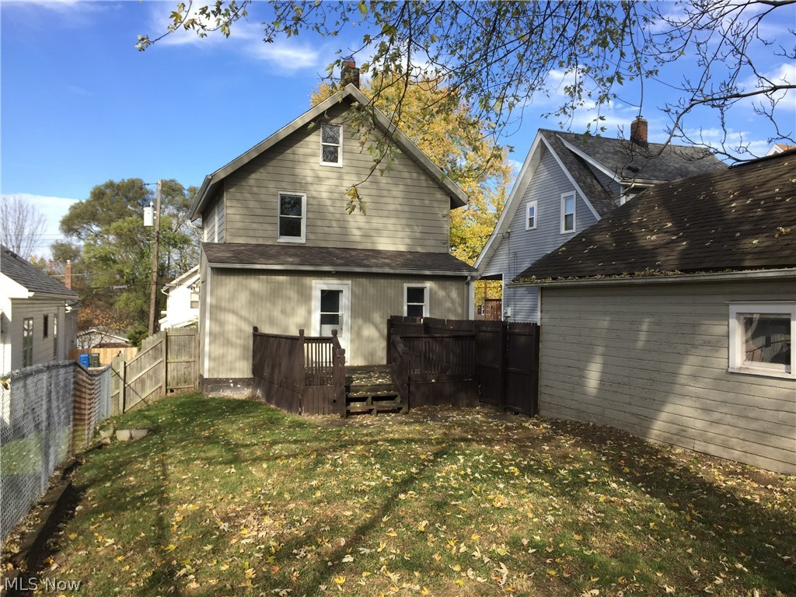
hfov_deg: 61.7
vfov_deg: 48.2
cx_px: 398
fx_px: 667
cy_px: 298
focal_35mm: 29
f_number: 2.2
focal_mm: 4.15
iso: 32
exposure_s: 1/775
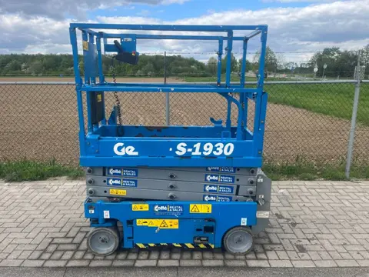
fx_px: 277
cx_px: 184
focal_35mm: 26
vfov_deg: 53.1
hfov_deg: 67.3
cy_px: 138
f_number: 1.6
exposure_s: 1/1294
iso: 50
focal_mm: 5.1
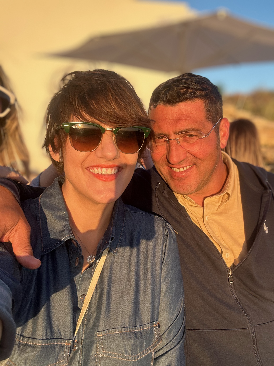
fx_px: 317
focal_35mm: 30
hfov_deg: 46.8
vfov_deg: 60.0
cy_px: 183
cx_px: 137
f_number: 1.9
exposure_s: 1/386
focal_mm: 2.69
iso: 25
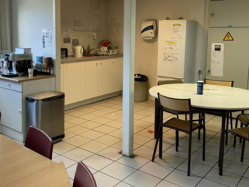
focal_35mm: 38
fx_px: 273
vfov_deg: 37.3
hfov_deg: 48.7
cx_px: 102
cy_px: 60
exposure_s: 1/100
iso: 125
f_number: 1.6
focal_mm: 4.2
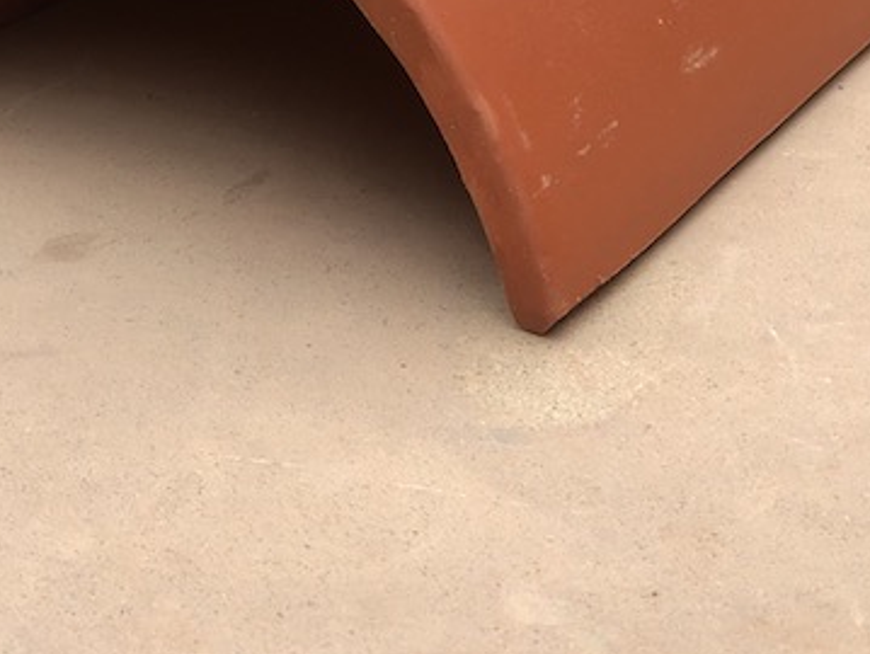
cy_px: 10
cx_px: 603
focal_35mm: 123
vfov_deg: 11.9
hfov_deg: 16.0
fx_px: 3094
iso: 16
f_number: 2.4
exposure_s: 1/124
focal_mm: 6
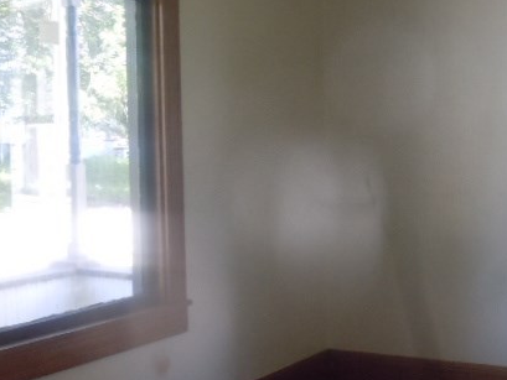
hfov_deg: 31.3
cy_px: 155
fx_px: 894
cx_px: 353
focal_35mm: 61
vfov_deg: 24.0
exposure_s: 1/125
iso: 800
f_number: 4.3
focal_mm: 6.9
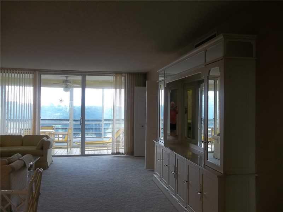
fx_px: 262
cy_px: 106
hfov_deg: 56.8
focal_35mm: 32
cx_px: 142
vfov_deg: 44.2
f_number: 2.9
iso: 80
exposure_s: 1/60
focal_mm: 5.7
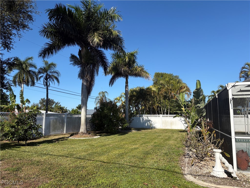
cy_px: 94
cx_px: 125
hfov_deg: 67.3
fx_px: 188
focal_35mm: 26
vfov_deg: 53.1
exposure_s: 1/3623
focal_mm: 5.96
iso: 50
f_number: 1.6
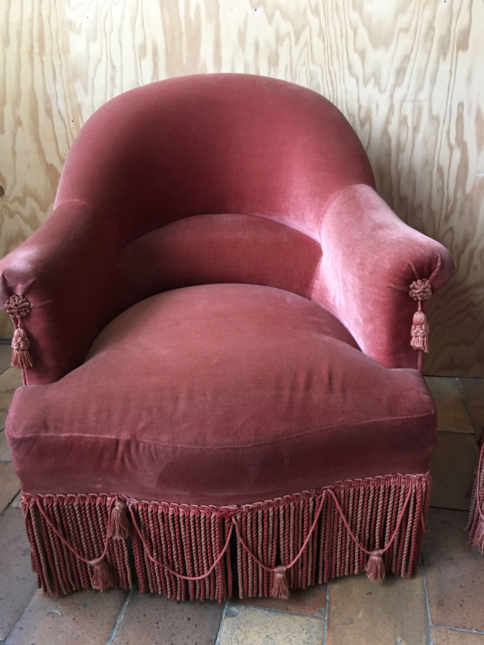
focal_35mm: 29
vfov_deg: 61.7
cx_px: 242
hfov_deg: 48.2
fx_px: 541
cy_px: 322
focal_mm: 4.15
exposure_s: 1/33
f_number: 2.2
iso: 200
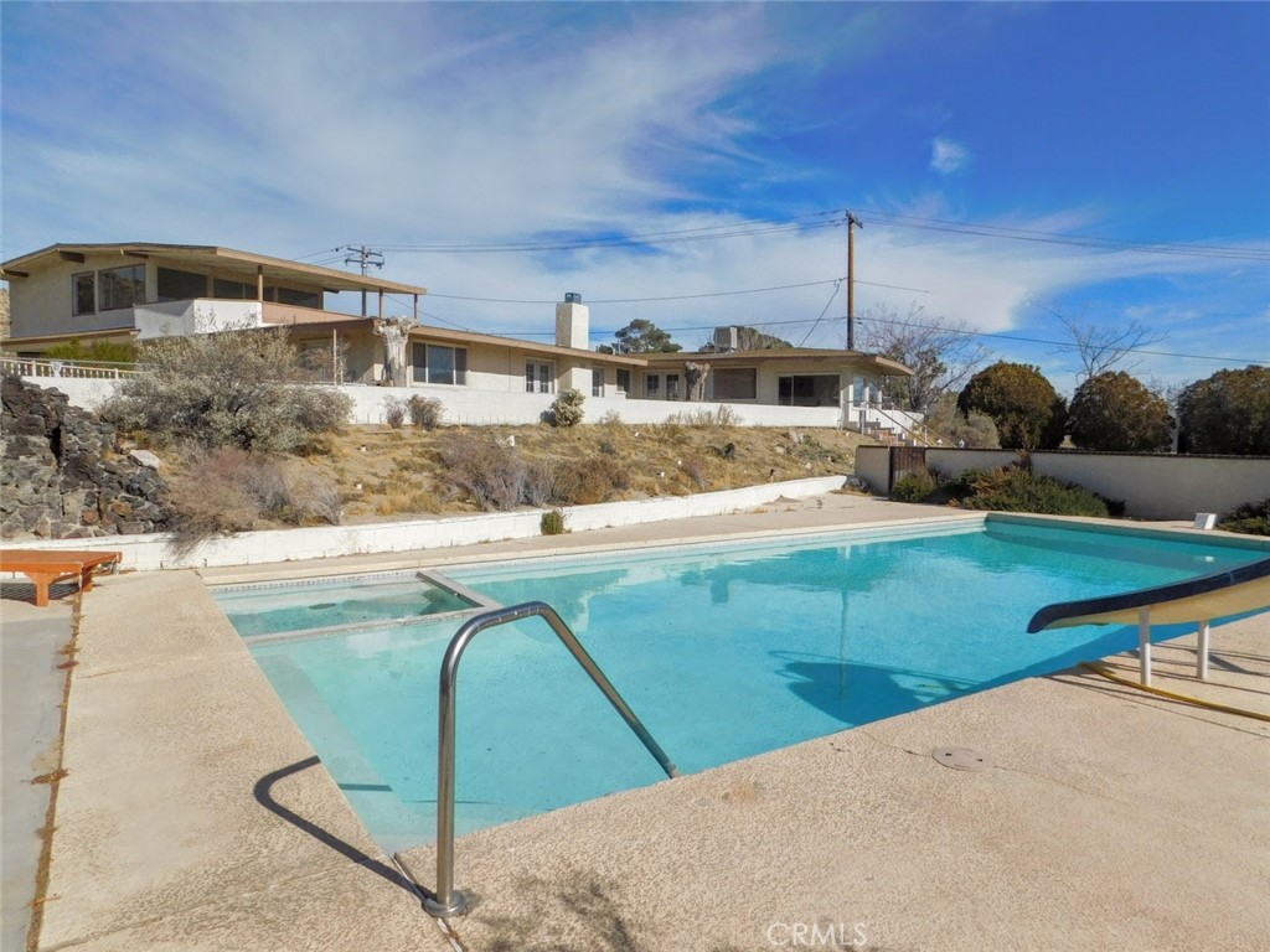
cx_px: 635
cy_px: 476
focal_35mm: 23
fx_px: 844
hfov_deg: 73.9
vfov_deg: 58.9
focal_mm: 4
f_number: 6
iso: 125
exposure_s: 1/1000
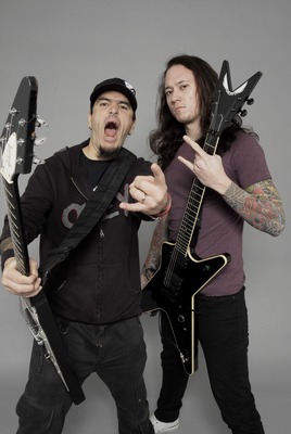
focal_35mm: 33
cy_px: 217
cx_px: 146
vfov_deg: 57.2
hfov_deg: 40.1
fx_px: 399
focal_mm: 22
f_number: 13
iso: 100
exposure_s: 1/60
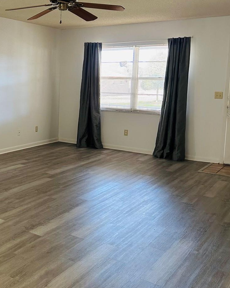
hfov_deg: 31.8
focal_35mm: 44
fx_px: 375
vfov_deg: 41.8
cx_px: 7
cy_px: 115
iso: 160
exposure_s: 1/60
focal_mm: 5.7
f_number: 1.5
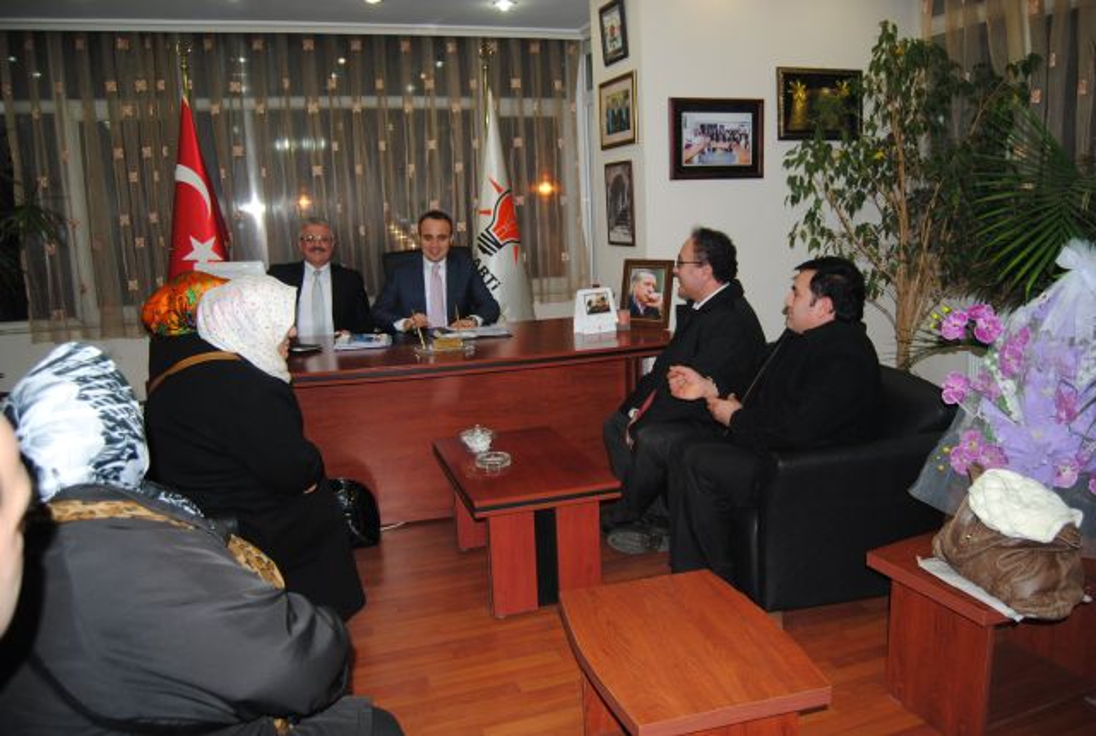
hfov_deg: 67.3
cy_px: 368
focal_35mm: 27
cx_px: 548
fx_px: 824
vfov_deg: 48.2
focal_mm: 18
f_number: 3.5
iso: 200
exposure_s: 1/60
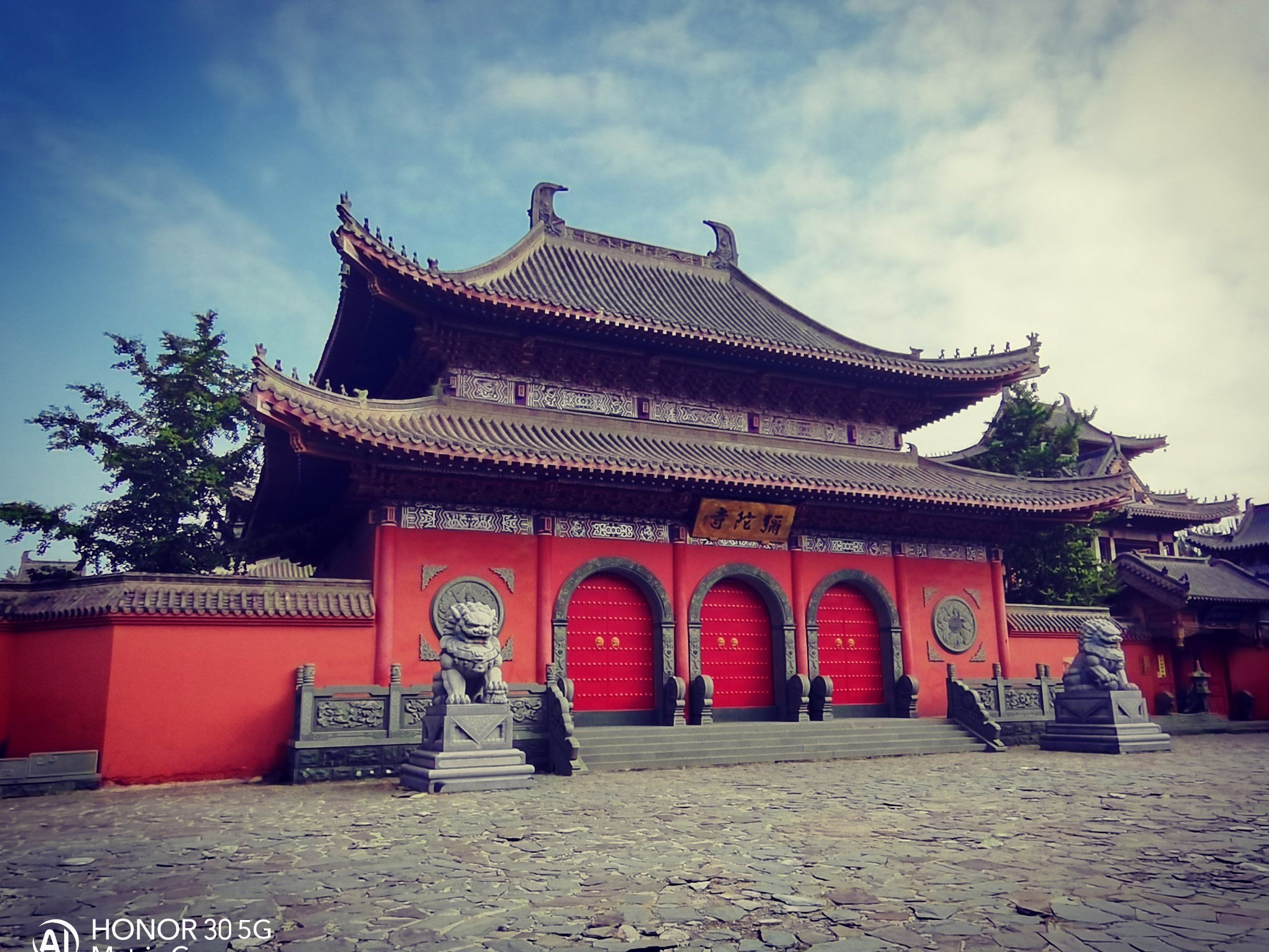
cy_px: 496
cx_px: 650
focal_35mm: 24
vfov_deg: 56.8
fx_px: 880
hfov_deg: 71.6
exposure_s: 1/1429
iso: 50
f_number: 2.4
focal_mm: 1.78
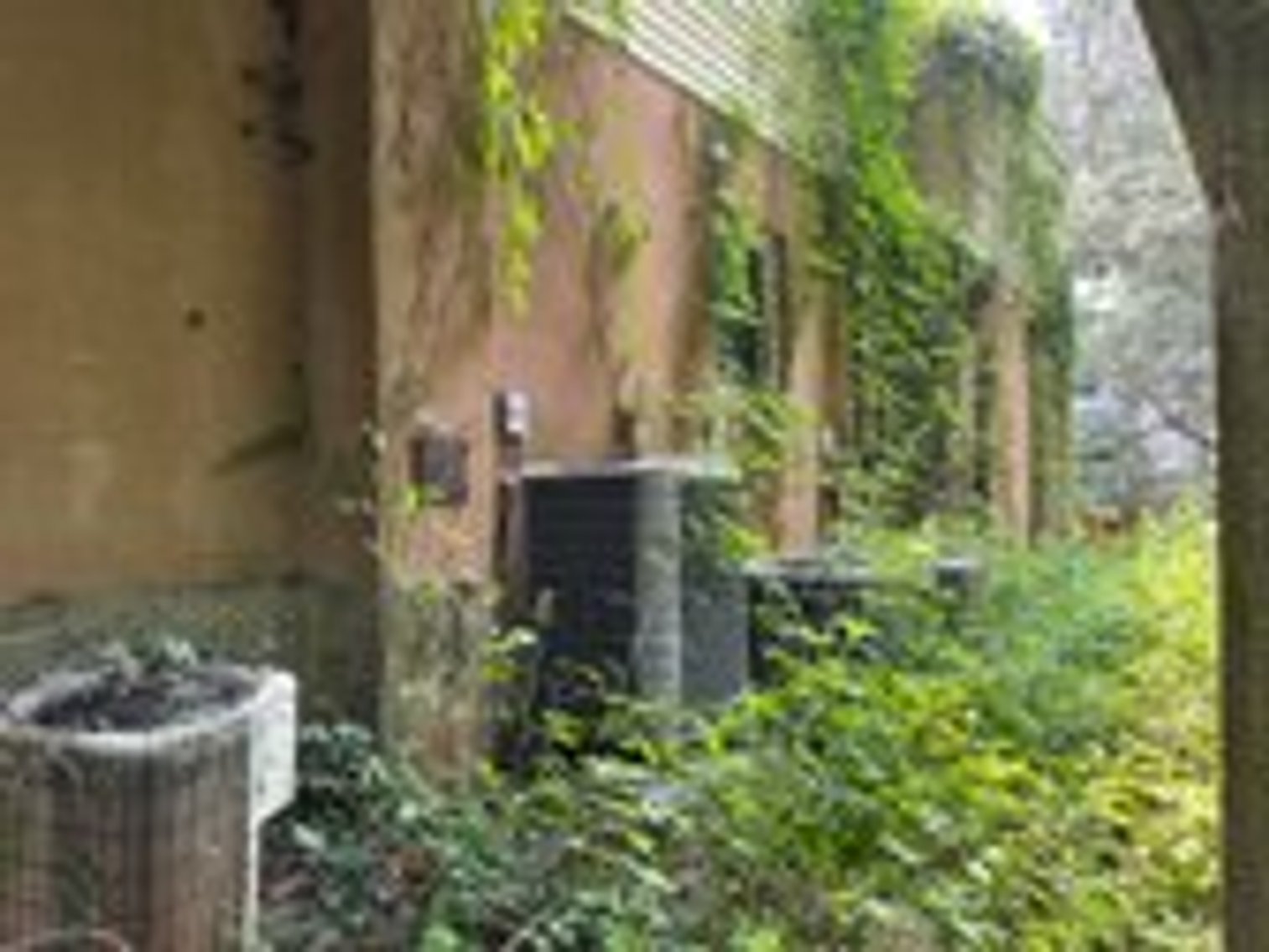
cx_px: 634
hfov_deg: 71.6
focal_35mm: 24
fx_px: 880
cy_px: 476
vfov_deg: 56.8
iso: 100
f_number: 1.78
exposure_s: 1/162
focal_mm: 6.86
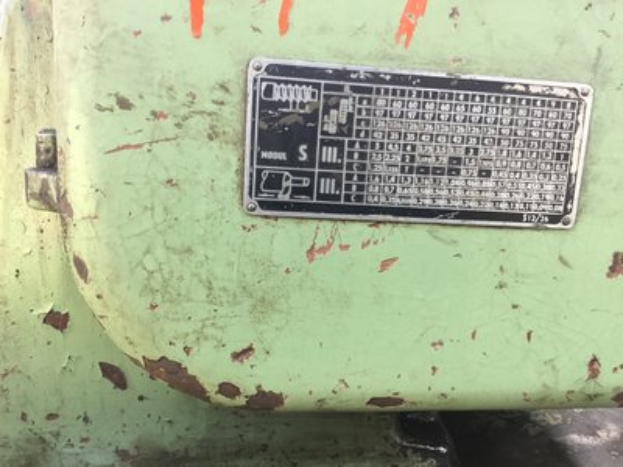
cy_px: 234
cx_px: 312
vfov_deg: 45.4
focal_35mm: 31
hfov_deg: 58.4
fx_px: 558
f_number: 2.4
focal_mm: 3.3
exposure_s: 1/100
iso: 40
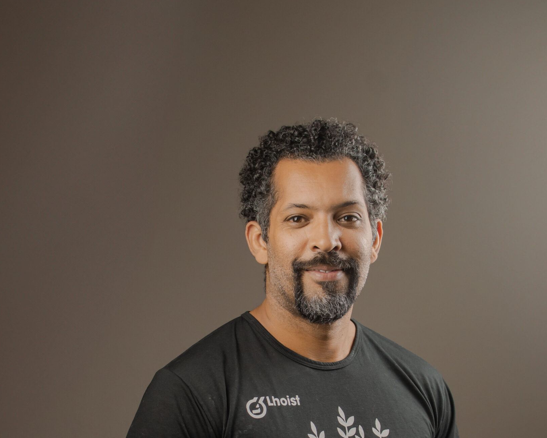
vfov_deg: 19.5
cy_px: 396
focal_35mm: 77
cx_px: 268
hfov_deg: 24.8
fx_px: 1246
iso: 500
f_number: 4
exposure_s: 1/250
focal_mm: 35
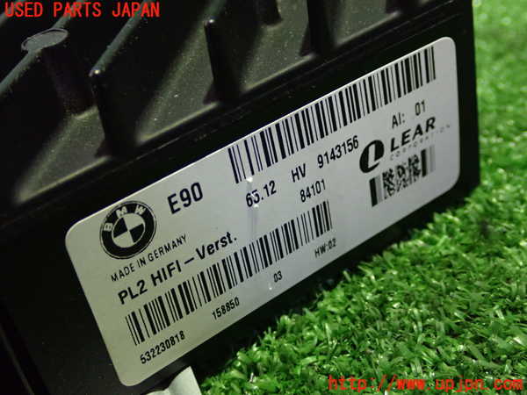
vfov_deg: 29.1
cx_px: 264
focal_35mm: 50
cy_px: 198
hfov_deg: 38.2
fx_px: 761
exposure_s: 1/13
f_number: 3.2
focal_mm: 9.01
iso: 800
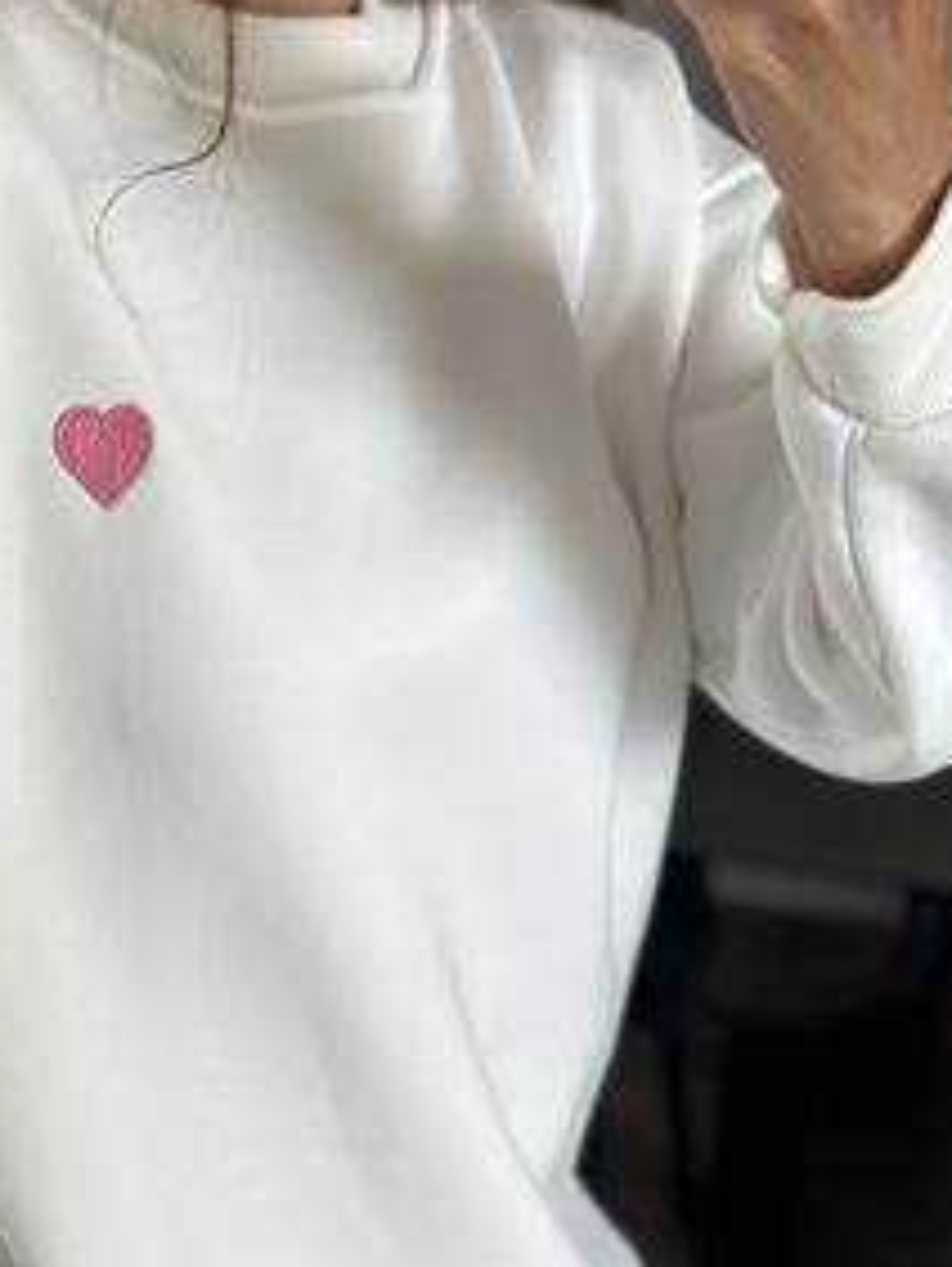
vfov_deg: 22.6
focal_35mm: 86
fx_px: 3149
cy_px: 899
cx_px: 148
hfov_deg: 17.0
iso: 80
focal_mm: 6.86
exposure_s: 1/243
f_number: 1.78
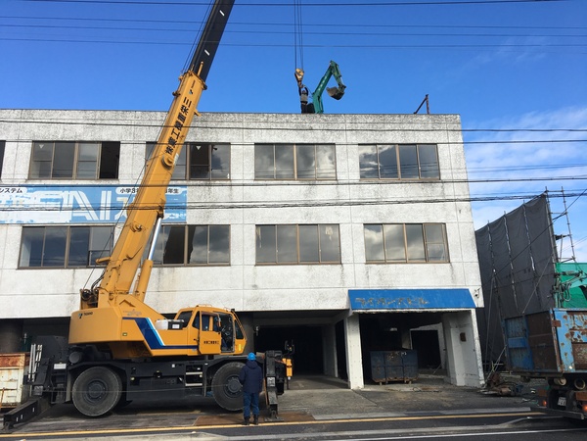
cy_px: 220
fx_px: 492
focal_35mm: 29
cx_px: 294
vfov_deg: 48.2
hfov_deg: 61.7
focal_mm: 4.15
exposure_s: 1/1425
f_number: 2.2
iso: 25
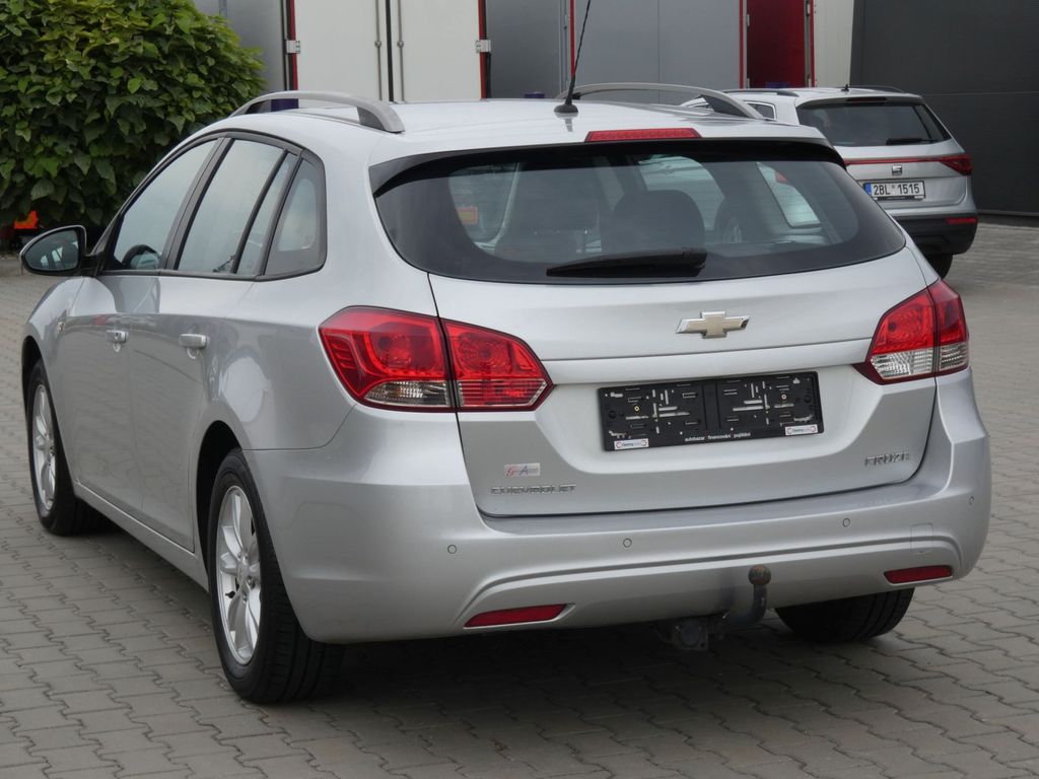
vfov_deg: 18.7
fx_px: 2371
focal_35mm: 79
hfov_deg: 24.7
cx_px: 520
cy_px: 390
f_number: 5.6
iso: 80
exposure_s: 1/200
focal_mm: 14.1
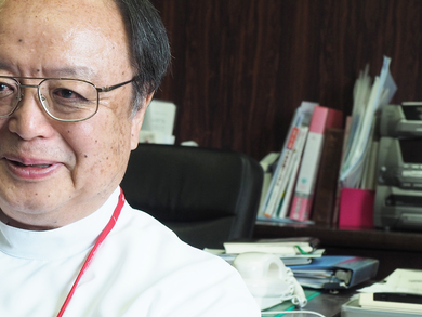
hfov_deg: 15.8
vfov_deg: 12.0
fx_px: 1500
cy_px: 245
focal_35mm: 123
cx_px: 37
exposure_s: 1/60
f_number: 5.6
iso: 320
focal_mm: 30
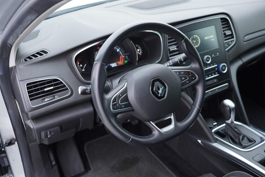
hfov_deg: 51.9
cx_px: 136
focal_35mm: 37
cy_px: 87
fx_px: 272
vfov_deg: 36.0
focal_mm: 24
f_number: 2.8
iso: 200
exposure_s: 1/40
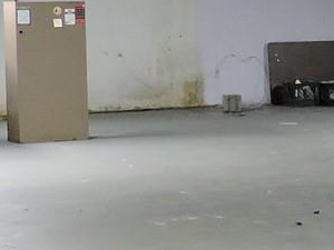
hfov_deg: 11.7
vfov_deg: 9.0
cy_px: 102
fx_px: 1582
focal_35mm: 164
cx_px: 446
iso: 400
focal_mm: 4.3
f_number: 3
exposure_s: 1/20
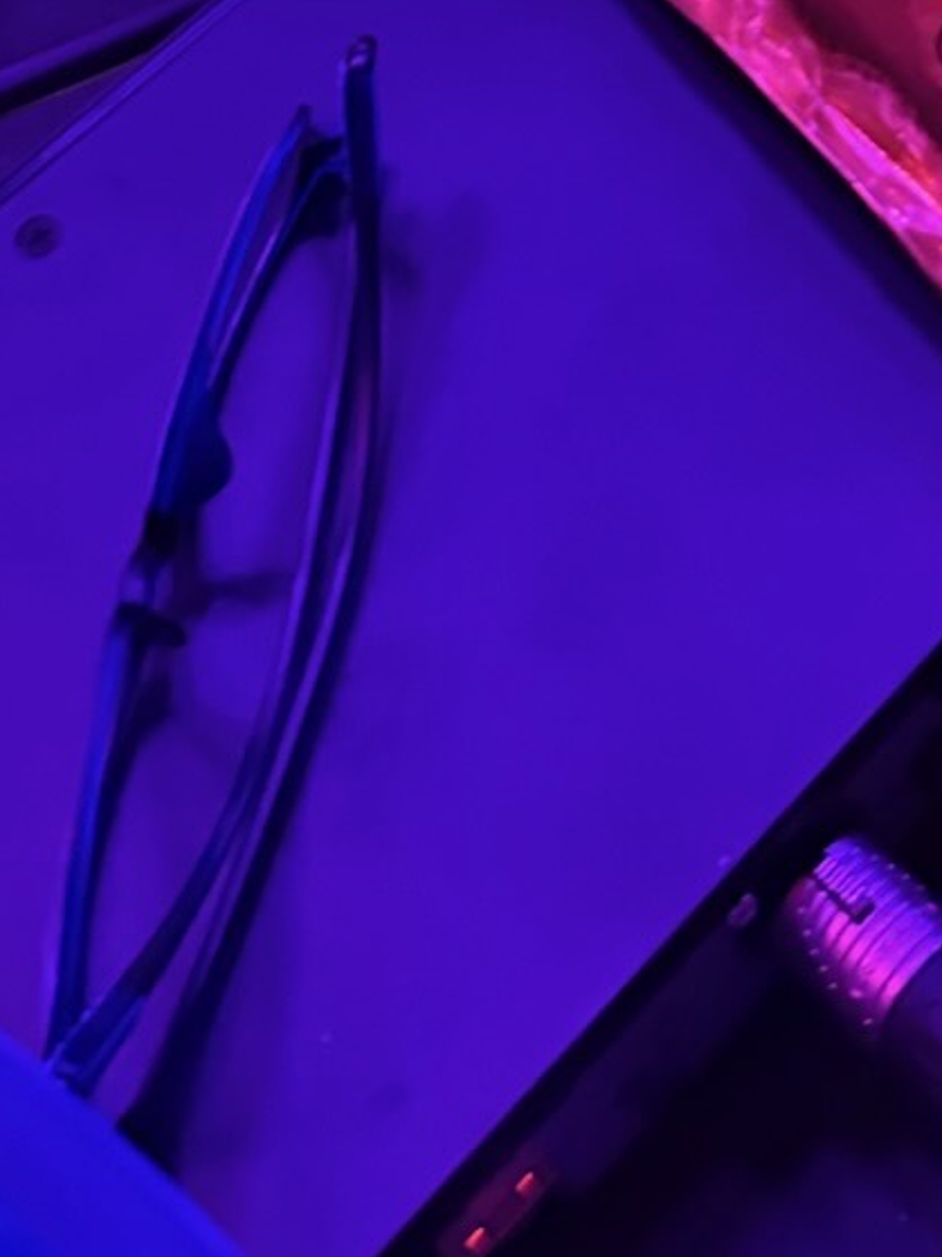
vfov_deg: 17.8
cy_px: -1010
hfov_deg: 16.6
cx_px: 821
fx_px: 3194
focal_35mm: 88
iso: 1000
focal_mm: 6.76
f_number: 1.78
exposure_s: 1/38
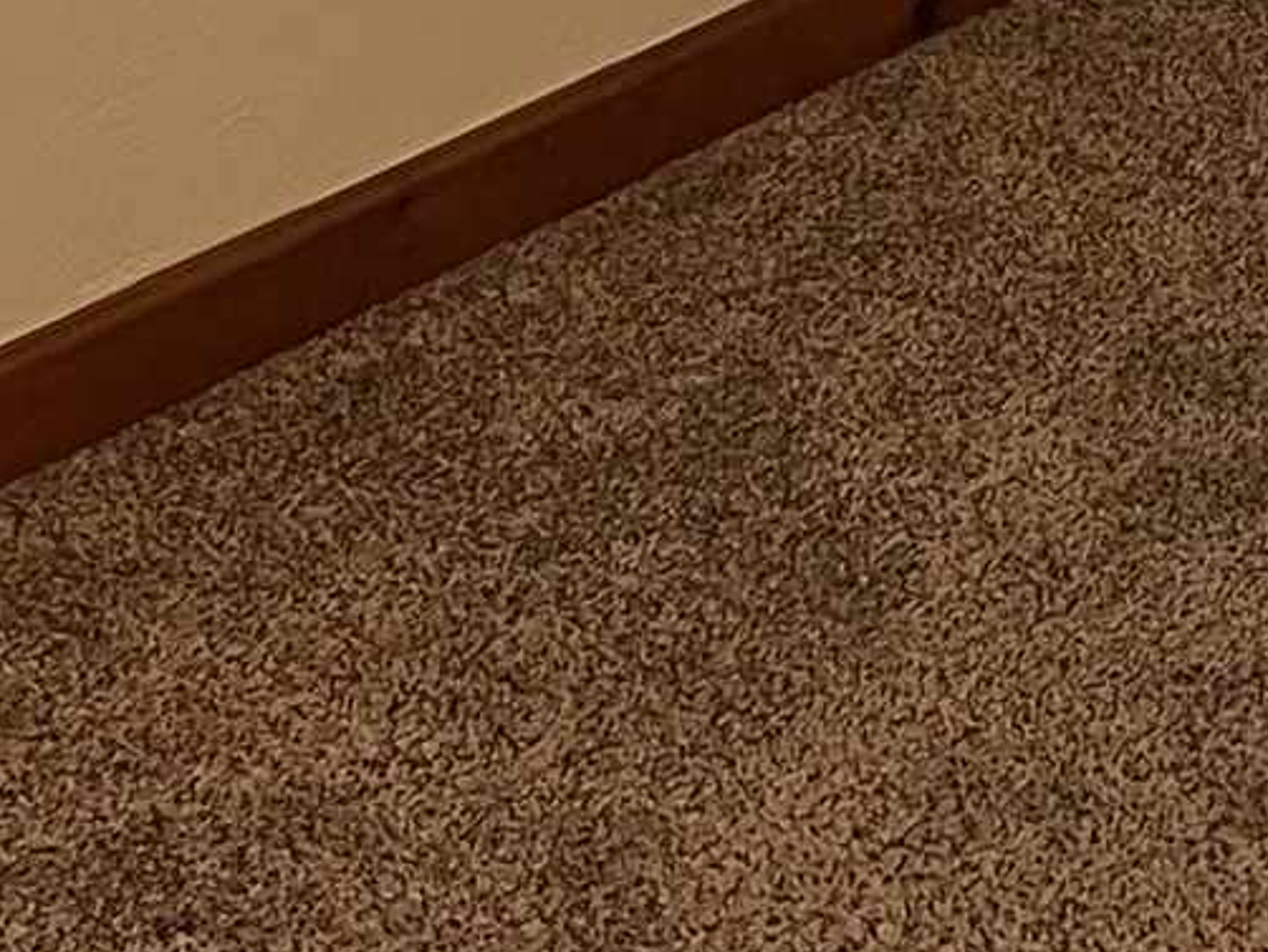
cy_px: -955
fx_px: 5827
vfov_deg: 8.8
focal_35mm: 159
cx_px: 1612
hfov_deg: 12.1
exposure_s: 1/60
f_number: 1.6
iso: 80
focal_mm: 5.1
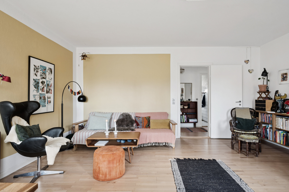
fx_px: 157
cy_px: 96
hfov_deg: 85.4
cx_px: 144
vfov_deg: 63.2
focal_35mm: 20
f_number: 9
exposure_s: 1/13
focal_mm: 19.5
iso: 640
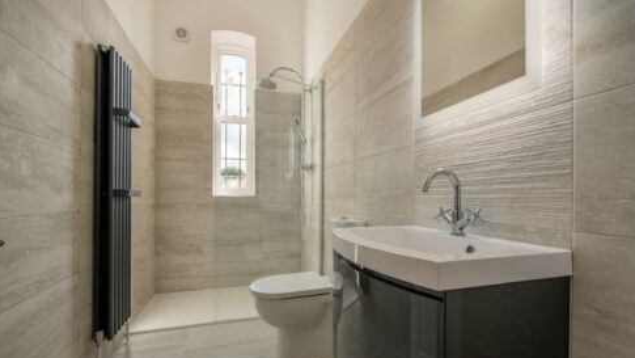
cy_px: 214
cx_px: 319
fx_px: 286
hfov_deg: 95.9
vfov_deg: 63.4
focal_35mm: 17
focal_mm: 16
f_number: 5.6
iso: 100
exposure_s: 1/320
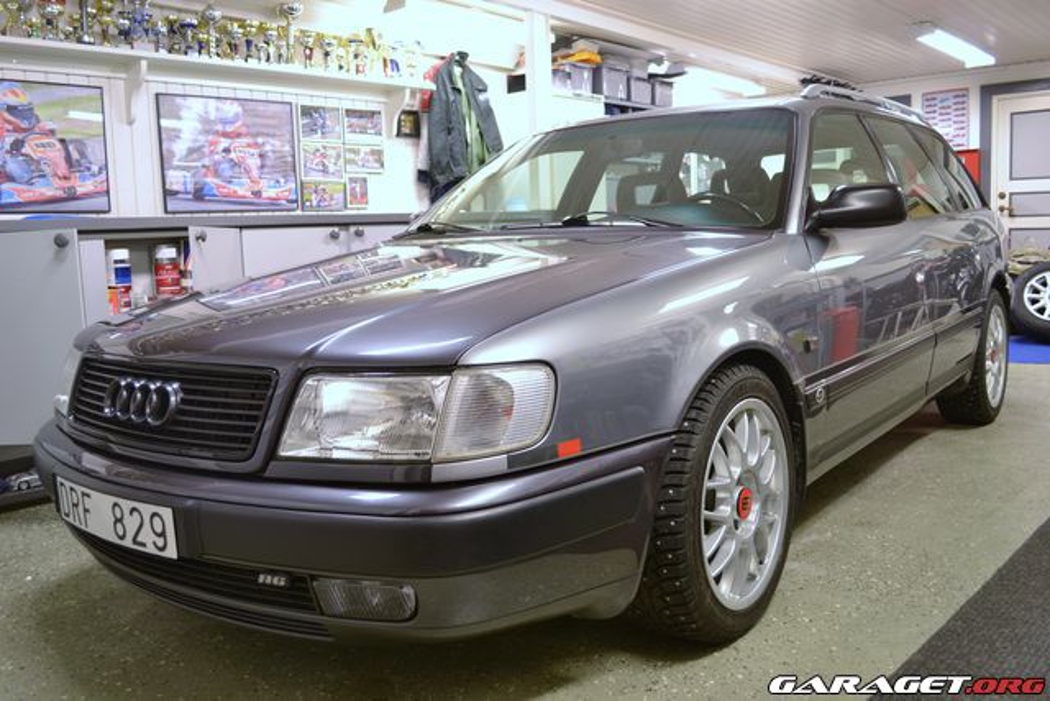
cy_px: 350
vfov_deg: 43.6
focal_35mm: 30
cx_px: 525
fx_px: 875
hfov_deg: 61.9
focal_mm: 20
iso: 100
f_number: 3.8
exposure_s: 1/3
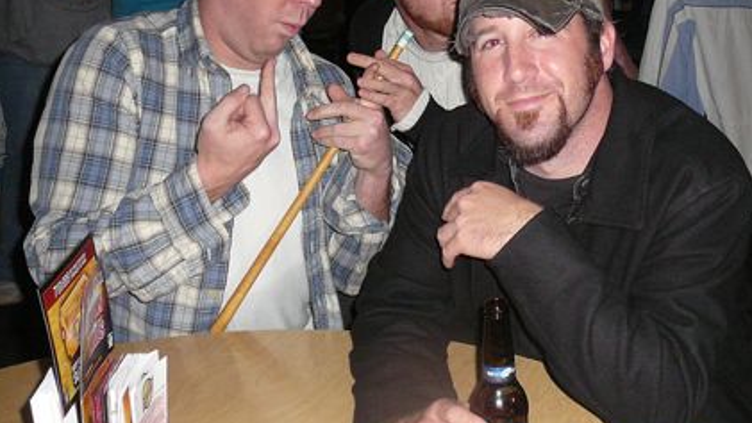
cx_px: 570
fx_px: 1157
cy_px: 153
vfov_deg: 20.7
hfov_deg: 35.2
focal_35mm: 58
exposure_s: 1/30
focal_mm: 5.2
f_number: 2.8
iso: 250
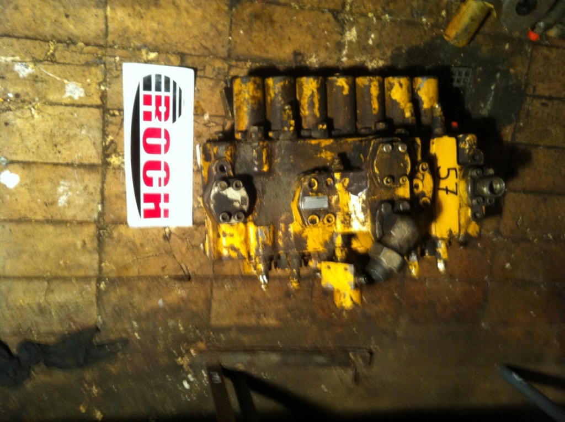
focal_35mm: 35
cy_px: 211
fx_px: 570
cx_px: 282
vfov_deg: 40.6
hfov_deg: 52.7
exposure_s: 1/15
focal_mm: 3.85
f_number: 2.8
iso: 200
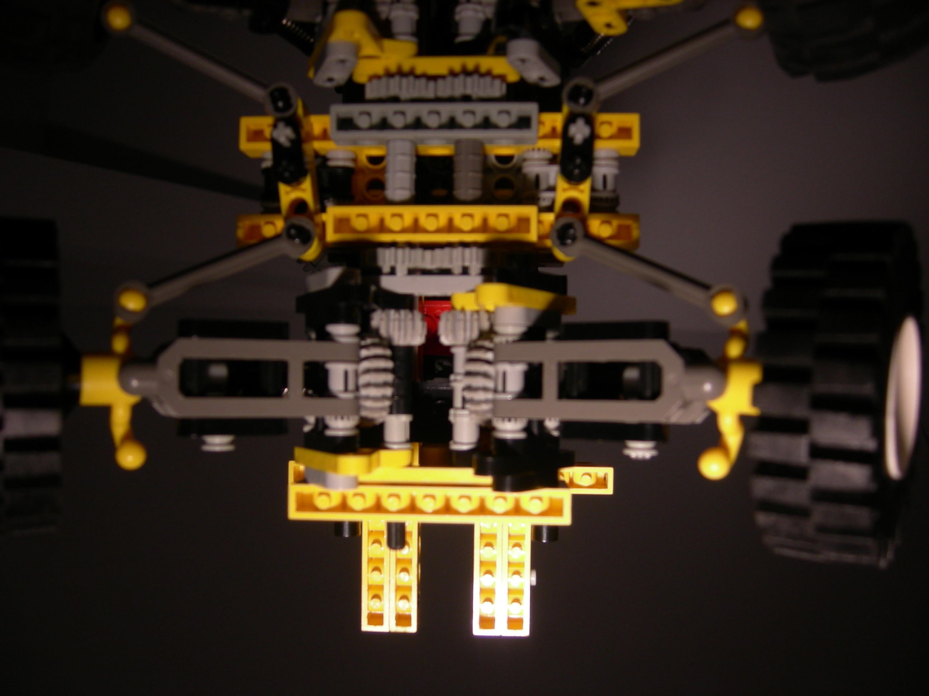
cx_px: 464
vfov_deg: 39.7
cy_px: 348
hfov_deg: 51.4
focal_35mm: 36
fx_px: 966
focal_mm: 7.5
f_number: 2.7
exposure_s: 1/59.1
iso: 64
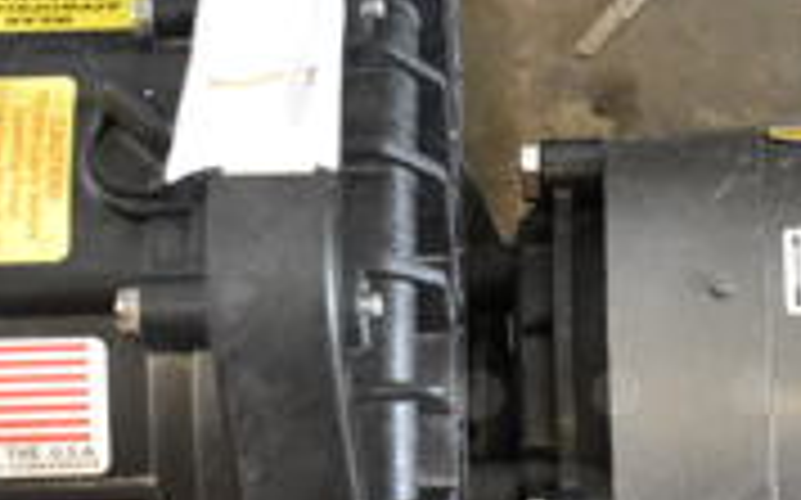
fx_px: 3310
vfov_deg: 8.5
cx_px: 756
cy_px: 577
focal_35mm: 152
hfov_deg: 13.6
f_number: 4.2
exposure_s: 1/125
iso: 1400
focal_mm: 29
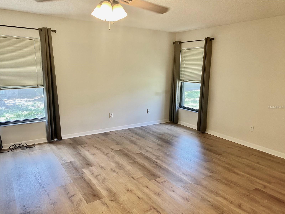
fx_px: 214
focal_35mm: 26
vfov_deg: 53.1
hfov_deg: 67.3
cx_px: 142
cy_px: 107
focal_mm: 4.25
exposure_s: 1/60
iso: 125
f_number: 1.8
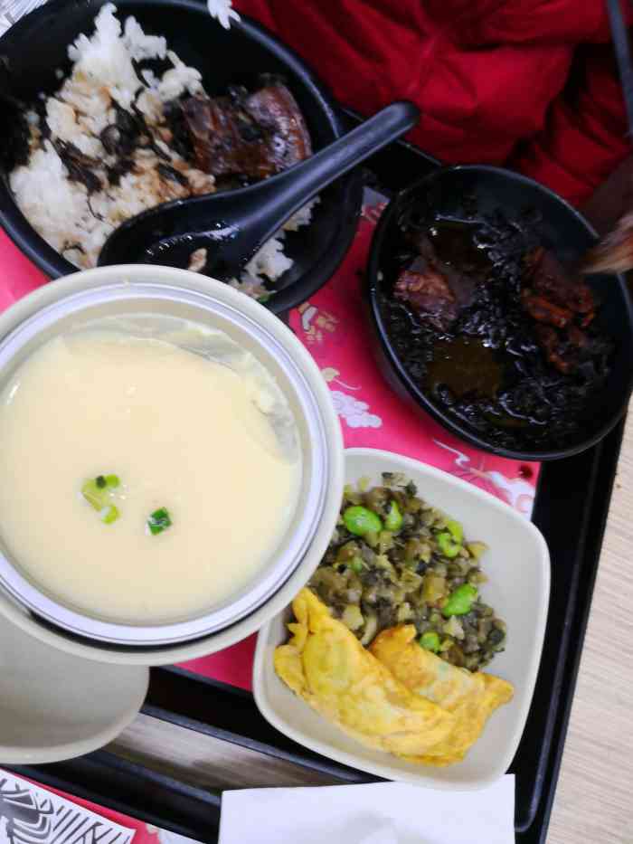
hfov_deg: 51.4
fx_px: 658
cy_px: 422
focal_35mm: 27
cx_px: 316
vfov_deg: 65.3
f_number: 1.6
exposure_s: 1/50
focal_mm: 3.95
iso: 400
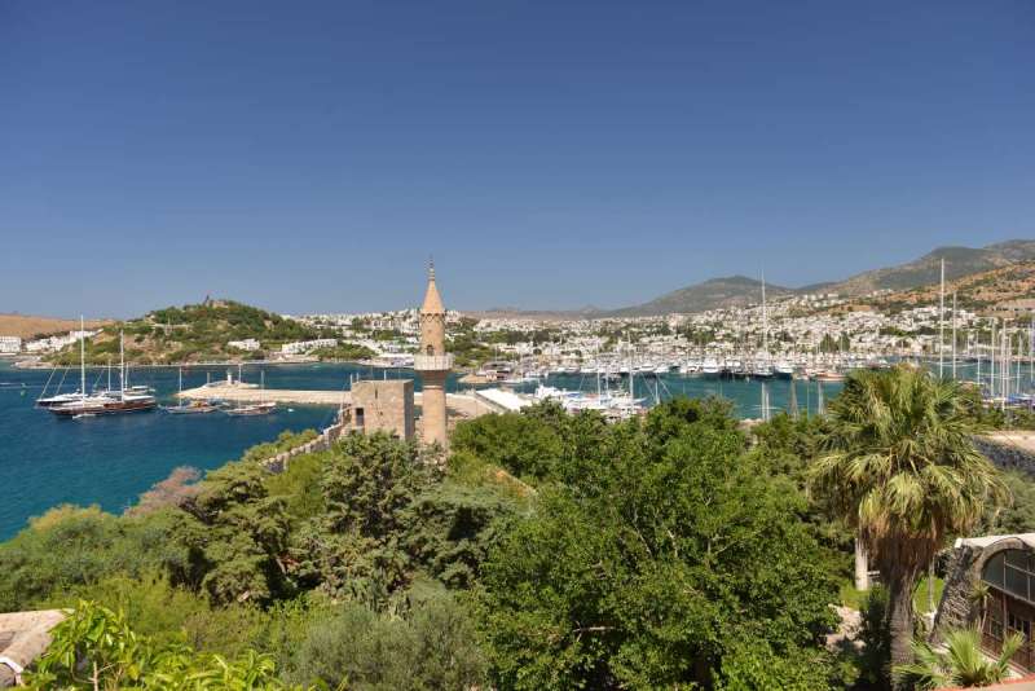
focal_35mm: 24
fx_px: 690
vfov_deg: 53.2
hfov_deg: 73.7
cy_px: 346
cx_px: 518
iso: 100
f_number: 5.6
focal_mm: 24
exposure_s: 1/200
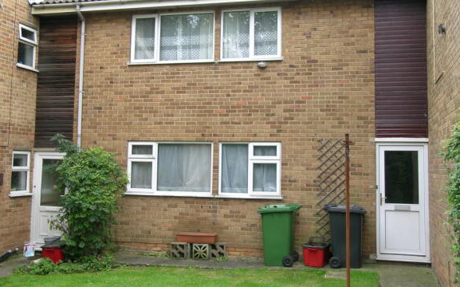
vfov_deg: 28.5
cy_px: 117
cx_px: 228
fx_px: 564
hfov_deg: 44.4
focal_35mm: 45
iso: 50
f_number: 3.6
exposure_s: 1/48.1
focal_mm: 8.7
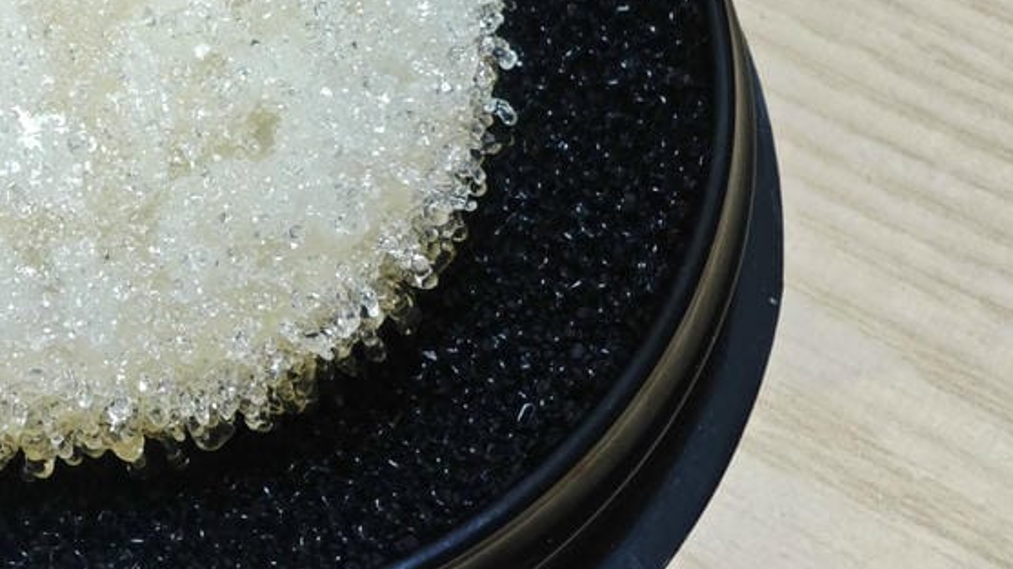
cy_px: 78
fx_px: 1450
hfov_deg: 35.7
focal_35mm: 54
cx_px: 58
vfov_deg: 21.8
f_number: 1.8
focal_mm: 2.03
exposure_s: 1/60
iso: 200
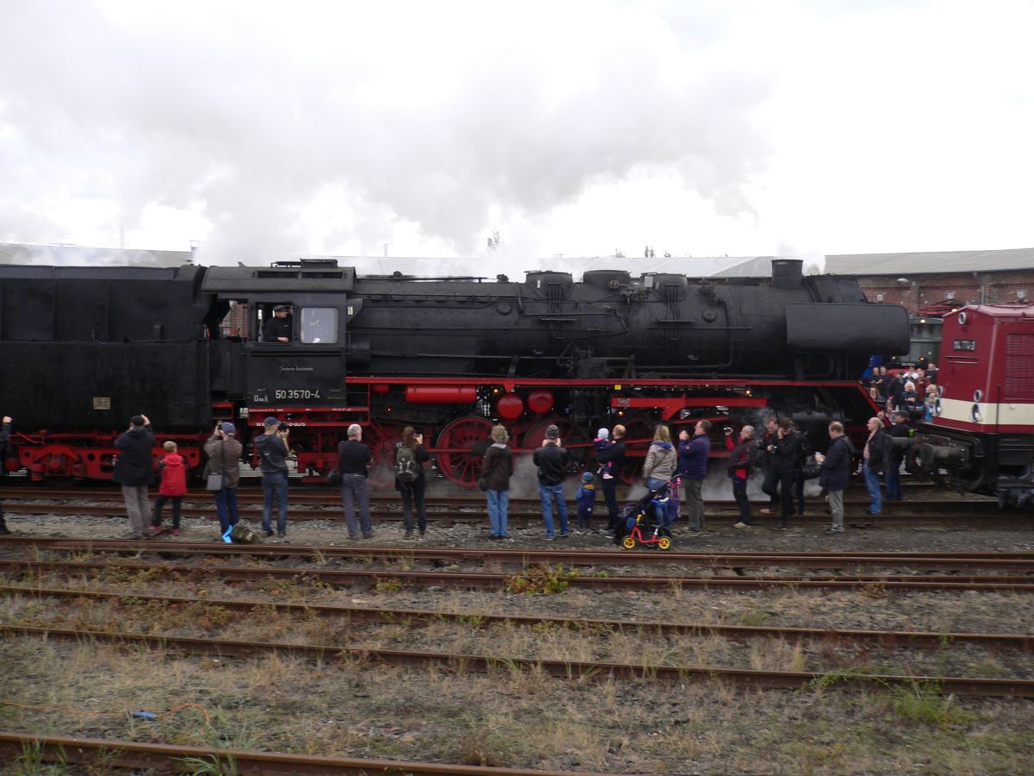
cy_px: 388
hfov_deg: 52.6
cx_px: 517
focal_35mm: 35
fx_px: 1045
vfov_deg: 40.7
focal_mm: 5.8
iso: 100
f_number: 2.8
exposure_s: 1/60
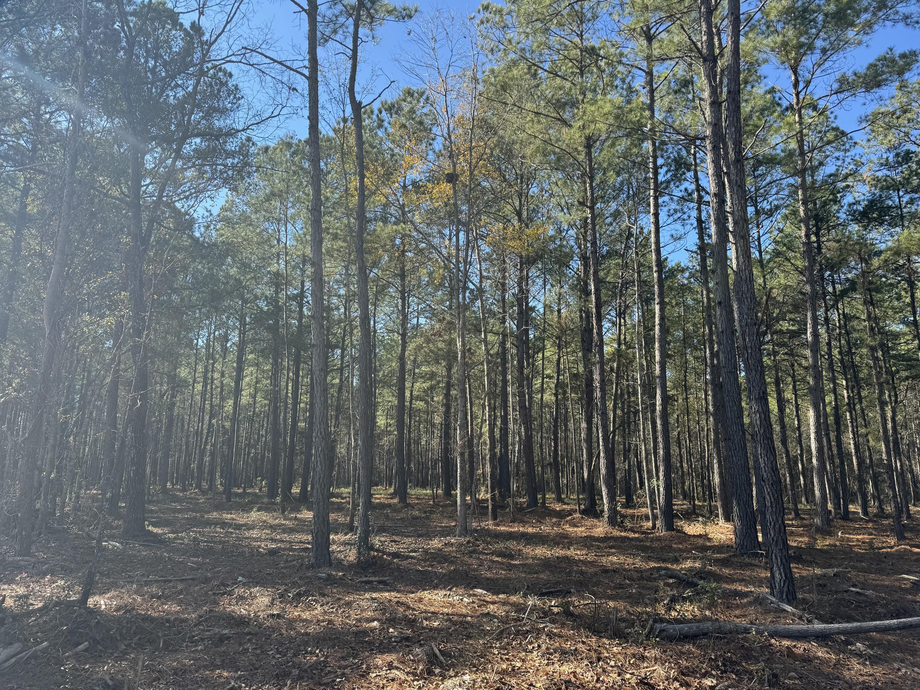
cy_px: 345
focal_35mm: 24
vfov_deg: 56.8
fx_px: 638
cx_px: 460
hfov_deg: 71.6
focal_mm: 6.76
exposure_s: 1/1285
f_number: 1.78
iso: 80
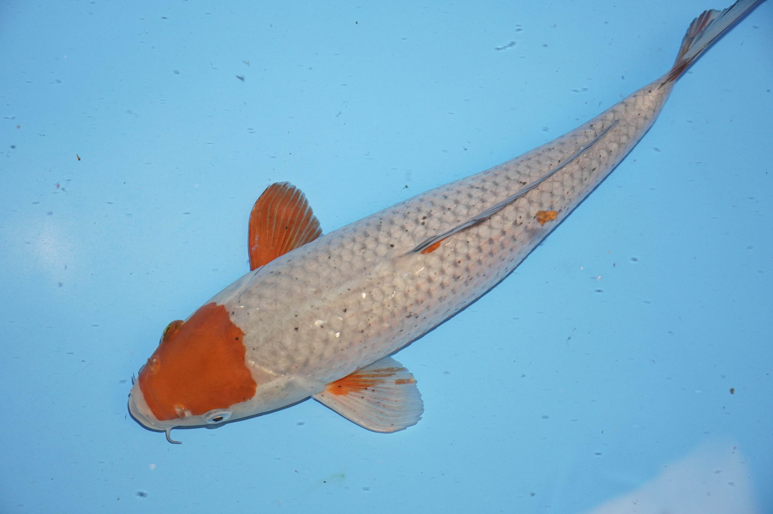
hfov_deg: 34.2
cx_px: 386
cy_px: 257
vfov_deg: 23.1
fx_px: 1255
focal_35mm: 58
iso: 1250
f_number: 4.5
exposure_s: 1/160
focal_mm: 39
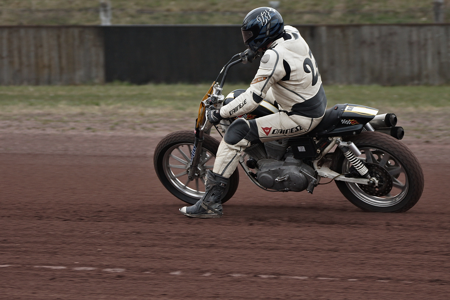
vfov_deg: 5.7
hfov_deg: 8.6
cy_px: 150
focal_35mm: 240
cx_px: 225
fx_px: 3000
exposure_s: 1/640
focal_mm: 160
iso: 500
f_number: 5
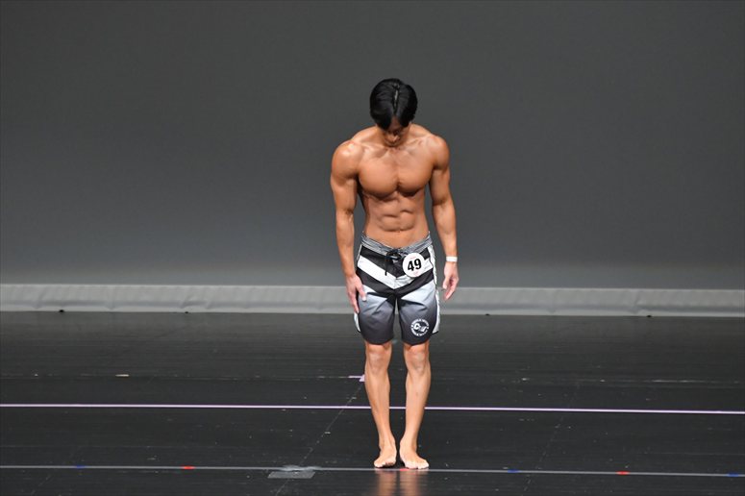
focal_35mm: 345
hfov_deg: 6.0
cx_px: 372
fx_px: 7136
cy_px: 248
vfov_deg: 4.0
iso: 4000
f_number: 5.6
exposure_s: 1/400
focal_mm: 230
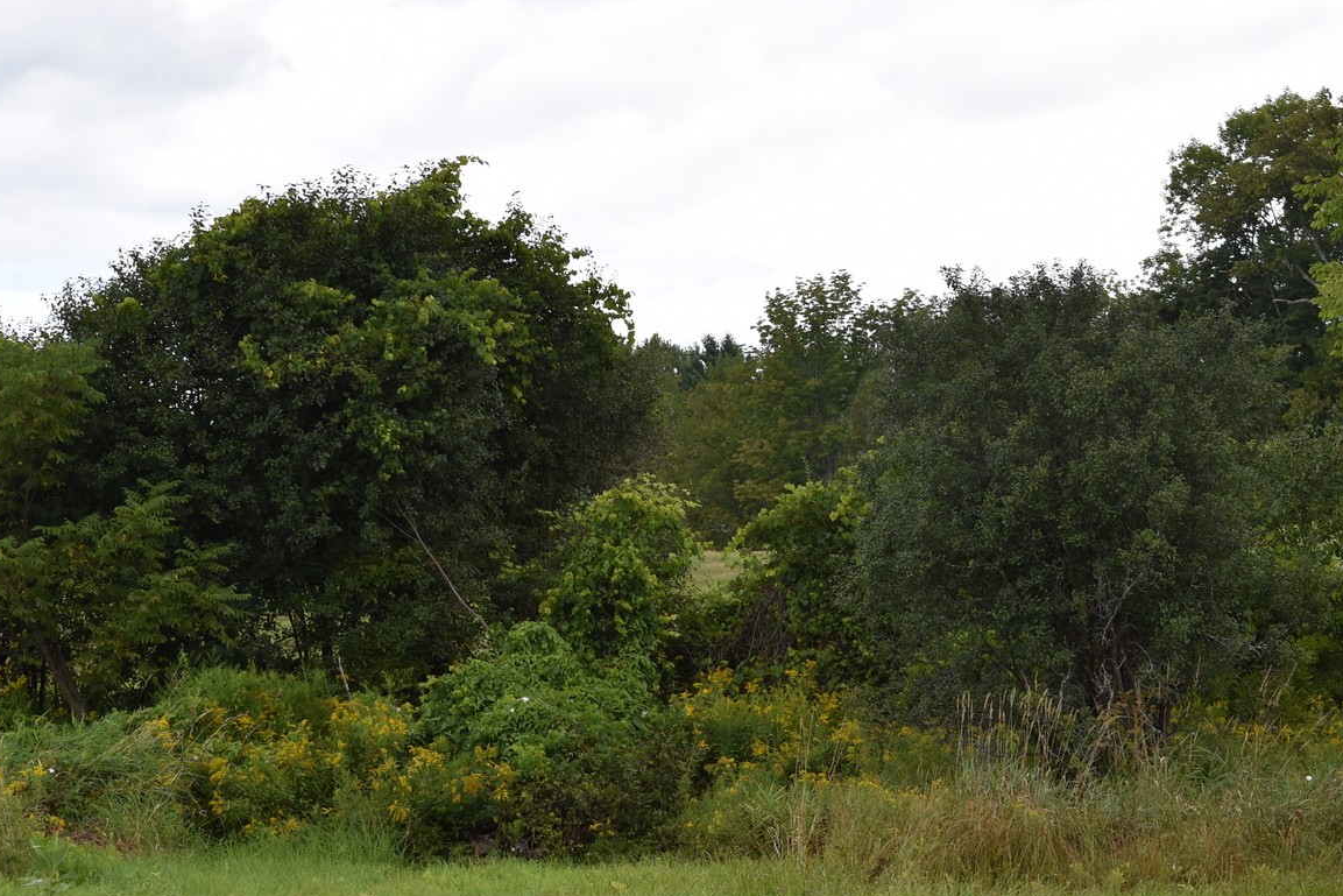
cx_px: 828
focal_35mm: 129
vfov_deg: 10.6
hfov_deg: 15.9
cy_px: 632
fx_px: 4804
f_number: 7.1
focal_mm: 55
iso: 100
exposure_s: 1/200
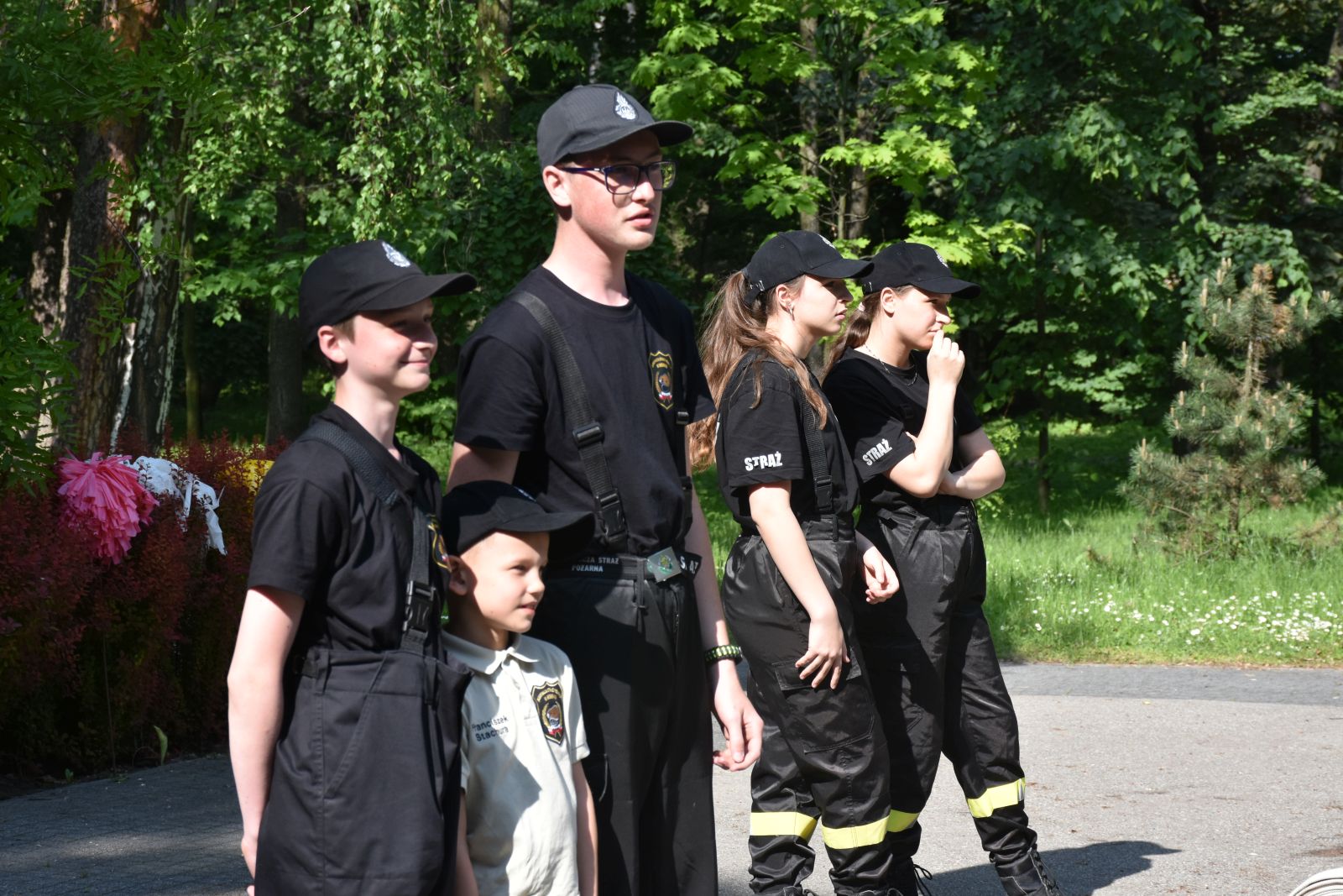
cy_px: 448
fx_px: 3693
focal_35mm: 99
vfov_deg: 13.8
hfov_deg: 20.6
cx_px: 672
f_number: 8
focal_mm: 66
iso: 450
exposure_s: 1/500
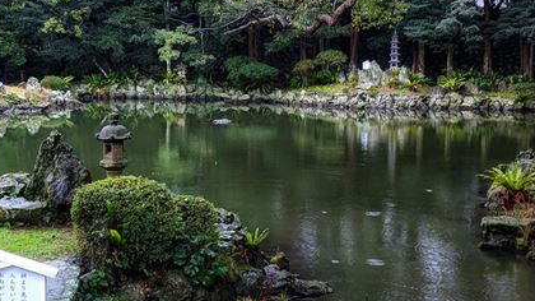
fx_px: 766
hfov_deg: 38.0
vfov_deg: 22.1
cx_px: 168
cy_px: 102
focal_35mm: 54
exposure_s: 1/60
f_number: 2
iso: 271
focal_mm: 4.67
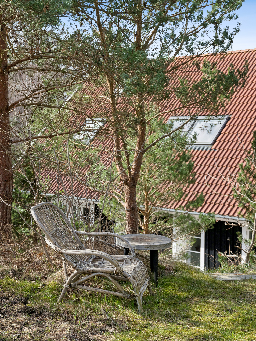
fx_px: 572
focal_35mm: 58
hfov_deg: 25.2
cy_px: 151
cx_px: 127
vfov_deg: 33.2
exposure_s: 1/1000
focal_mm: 53
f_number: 5.6
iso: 400
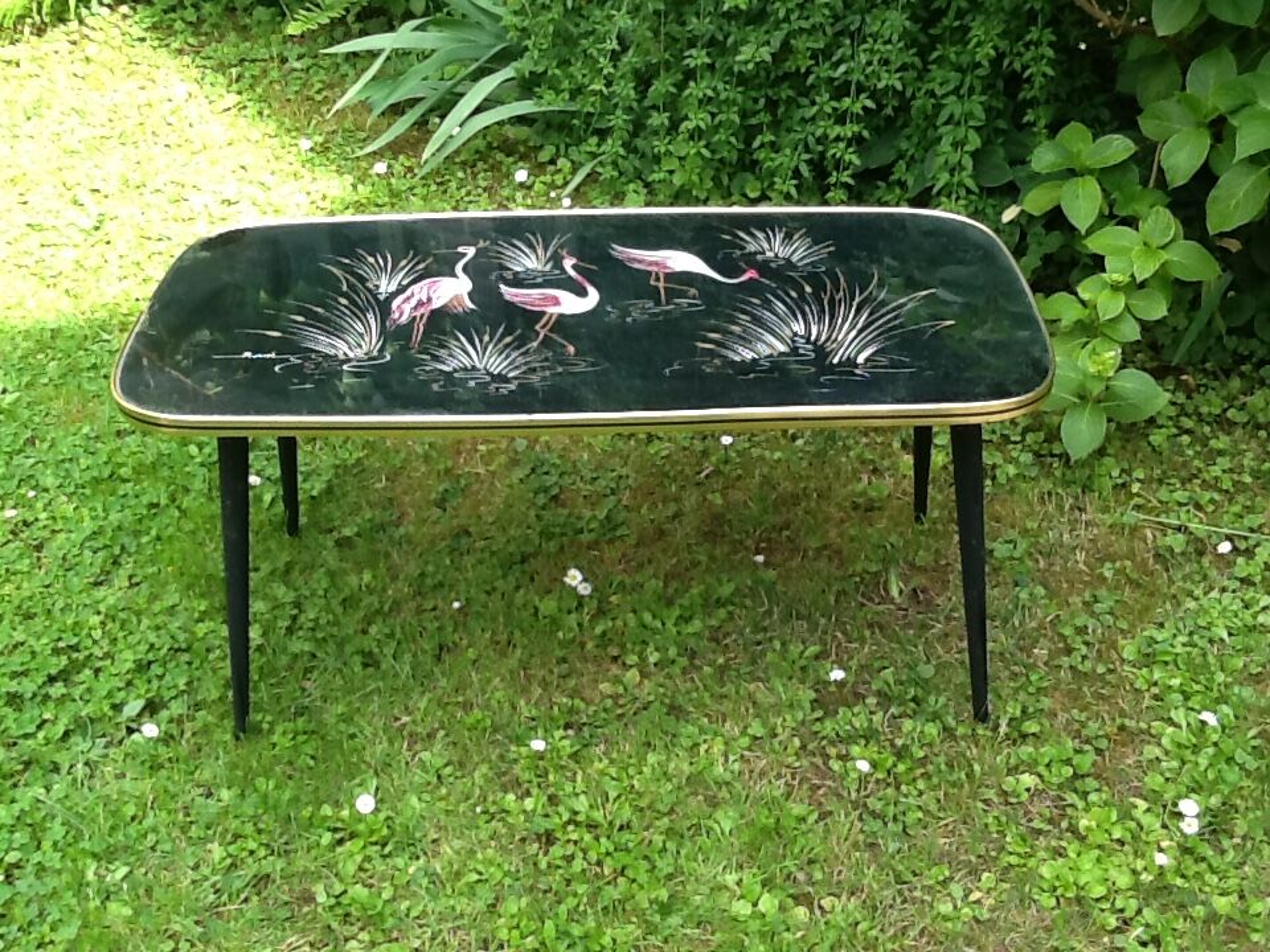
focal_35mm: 44
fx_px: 1614
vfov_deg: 32.9
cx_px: 635
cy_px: 476
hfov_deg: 42.9
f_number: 2.4
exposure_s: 1/194
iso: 40
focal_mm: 2.03
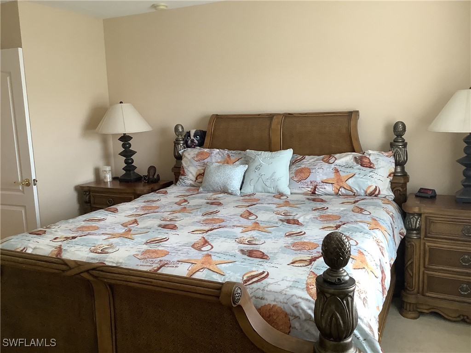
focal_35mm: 31
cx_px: 236
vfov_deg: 45.4
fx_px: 422
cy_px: 176
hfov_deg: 58.4
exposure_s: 1/50
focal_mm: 3.3
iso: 100
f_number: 2.4
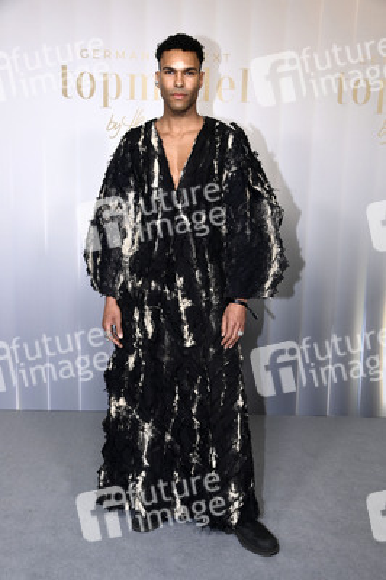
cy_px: 290
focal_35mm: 40
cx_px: 193
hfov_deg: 33.3
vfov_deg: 48.5
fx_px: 644
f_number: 5.6
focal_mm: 40
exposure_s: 1/250
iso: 1000
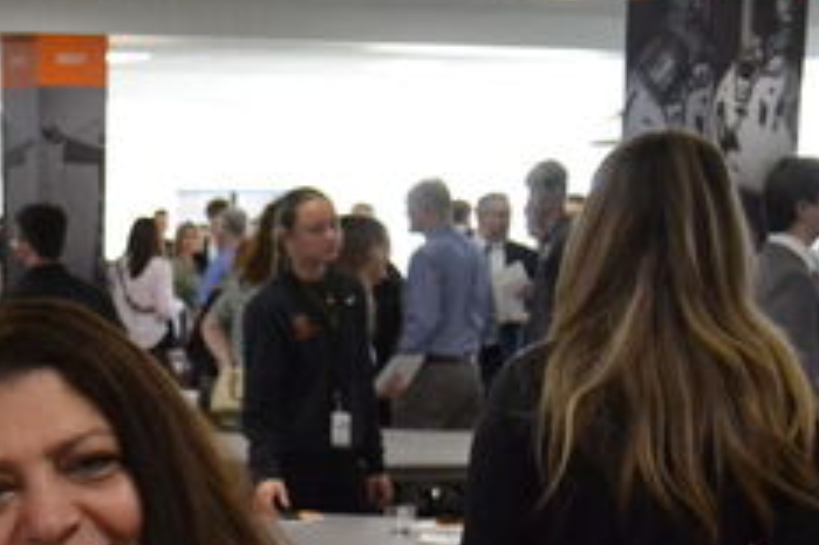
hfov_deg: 20.1
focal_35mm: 95
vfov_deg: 13.9
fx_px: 2160
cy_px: 696
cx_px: -170
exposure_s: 1/400
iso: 3200
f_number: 4
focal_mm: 24
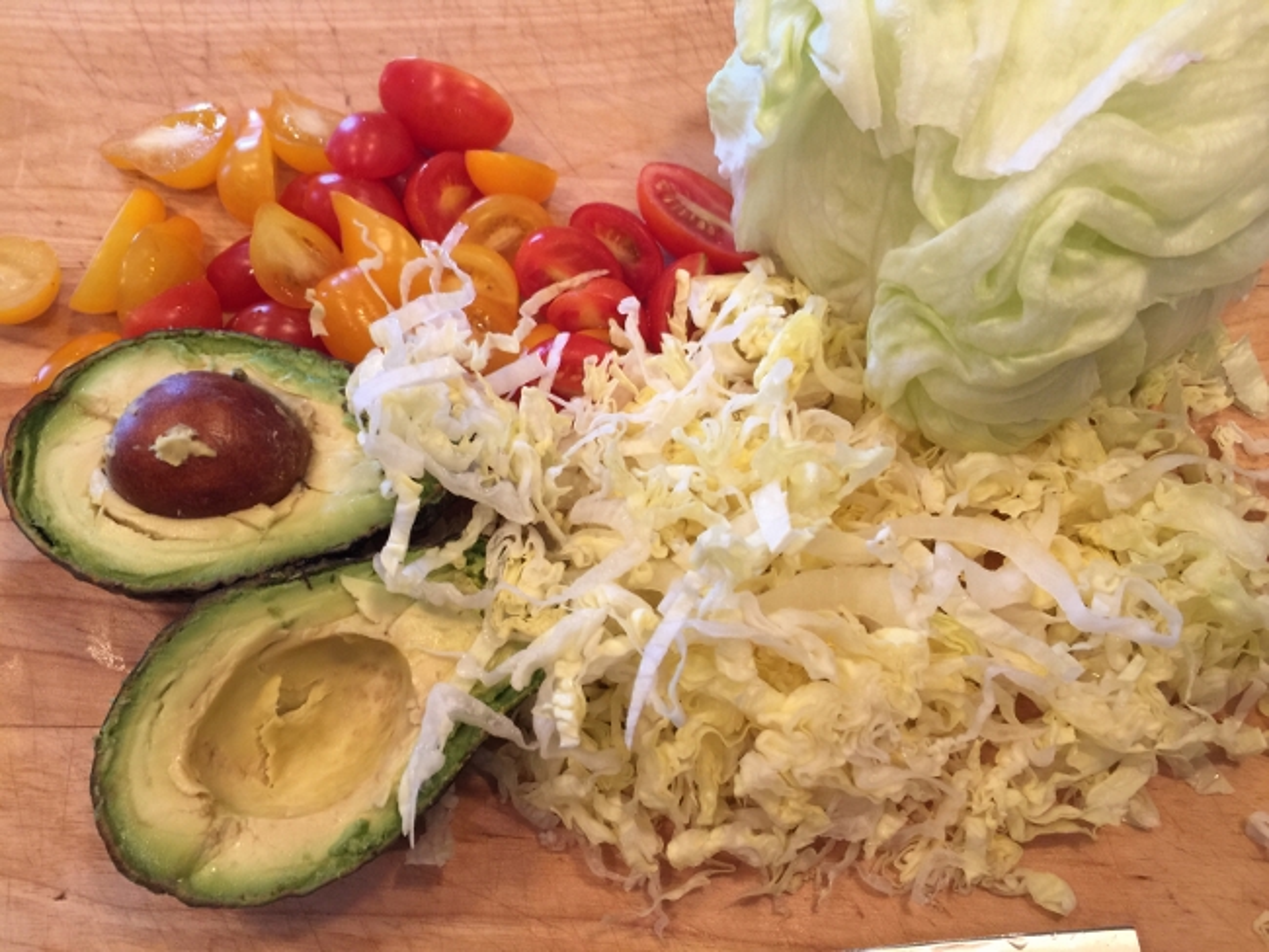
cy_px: 476
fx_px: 1064
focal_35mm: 29
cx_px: 634
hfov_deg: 61.6
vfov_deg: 48.3
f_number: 2.2
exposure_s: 1/15
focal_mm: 4.15
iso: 50
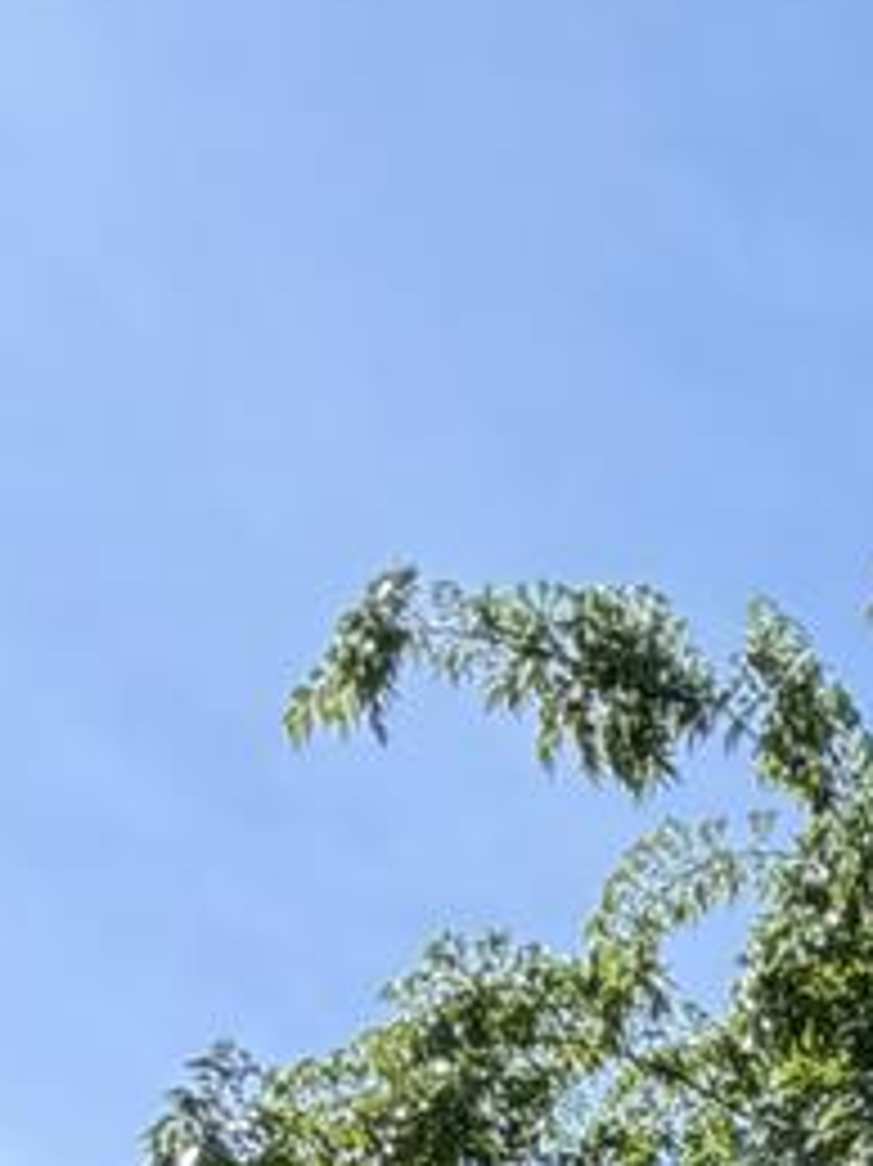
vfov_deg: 13.5
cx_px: 1406
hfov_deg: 16.2
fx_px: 2726
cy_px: 3055
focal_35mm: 81
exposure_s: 1/770
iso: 40
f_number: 2.2
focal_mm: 2.22
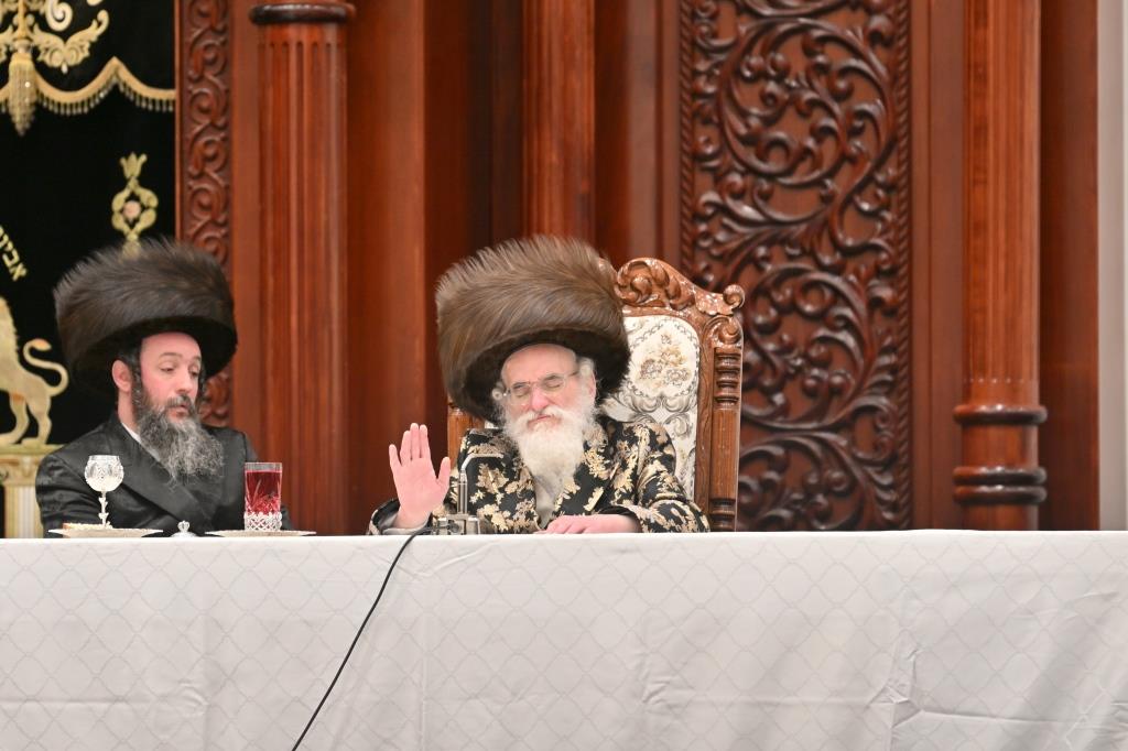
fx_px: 9396
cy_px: 376
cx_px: 564
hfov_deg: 6.9
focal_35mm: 300
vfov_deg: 4.6
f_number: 2.8
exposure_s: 1/250
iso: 250
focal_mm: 200
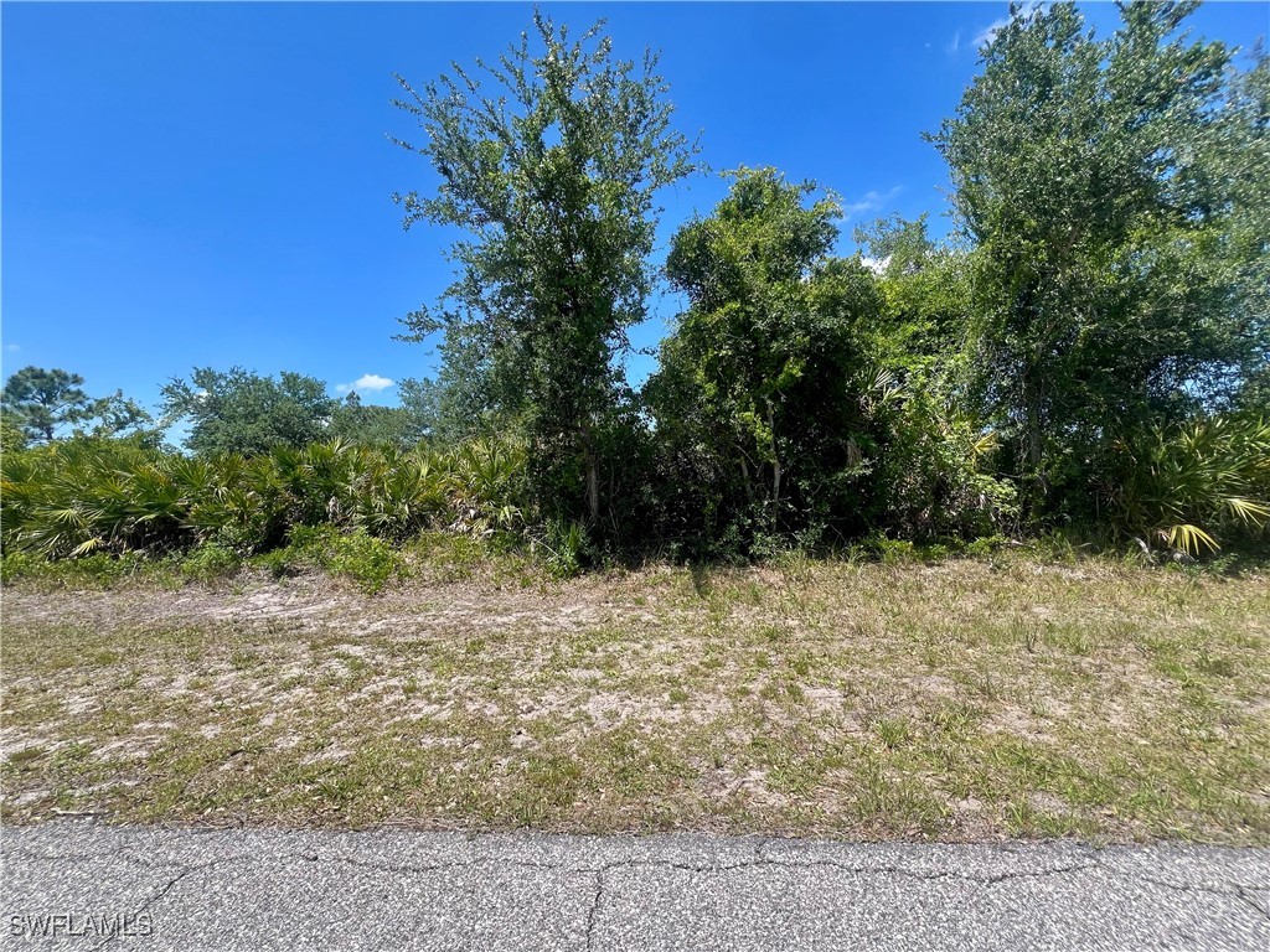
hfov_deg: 106.2
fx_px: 477
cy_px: 476
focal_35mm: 13
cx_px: 635
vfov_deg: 89.9
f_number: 1.8
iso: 32
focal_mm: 1.57
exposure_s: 1/737
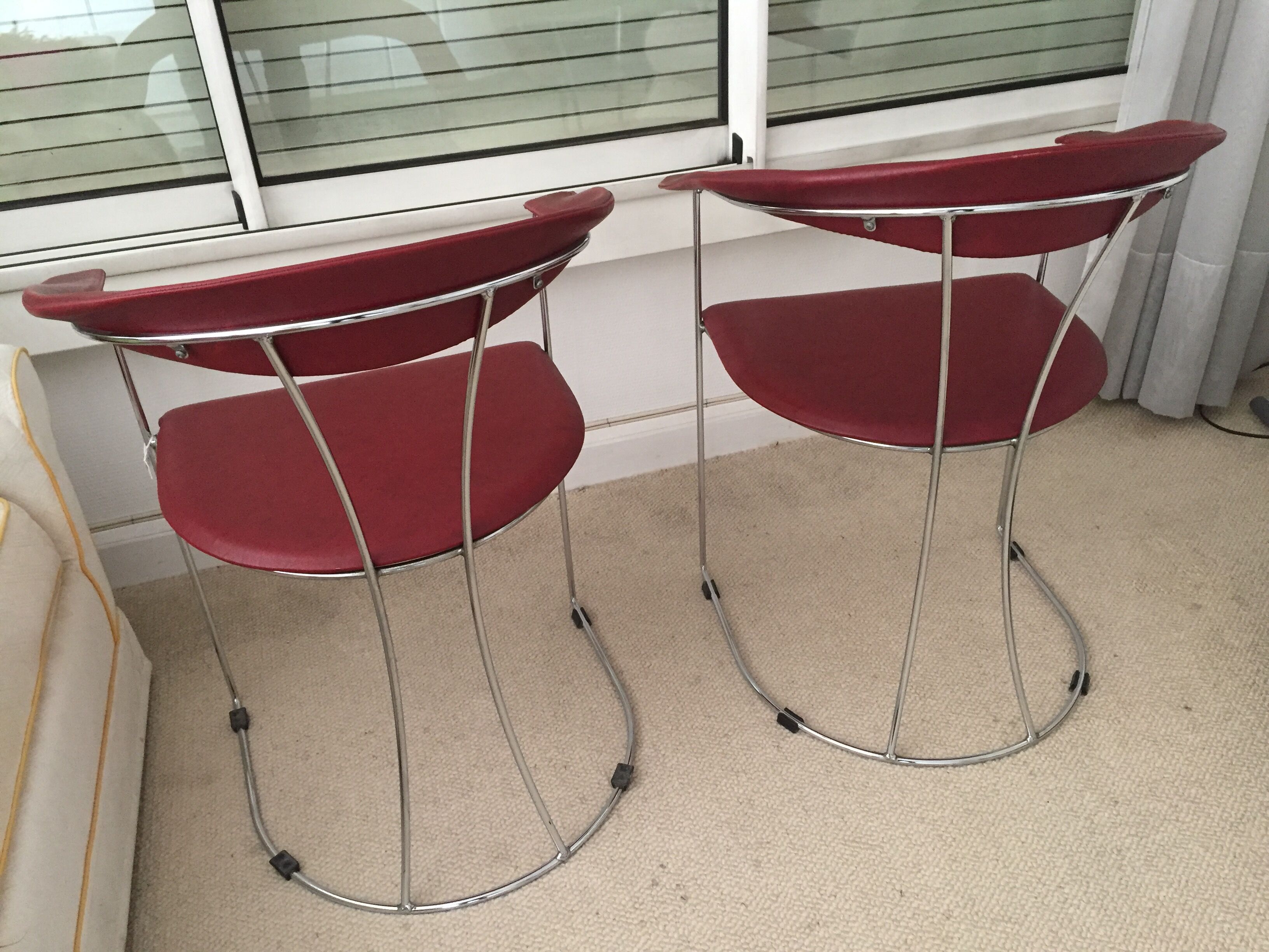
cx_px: 634
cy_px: 476
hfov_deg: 61.7
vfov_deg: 48.2
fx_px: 1063
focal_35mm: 29
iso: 250
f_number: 2.2
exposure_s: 1/33
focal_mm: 4.15
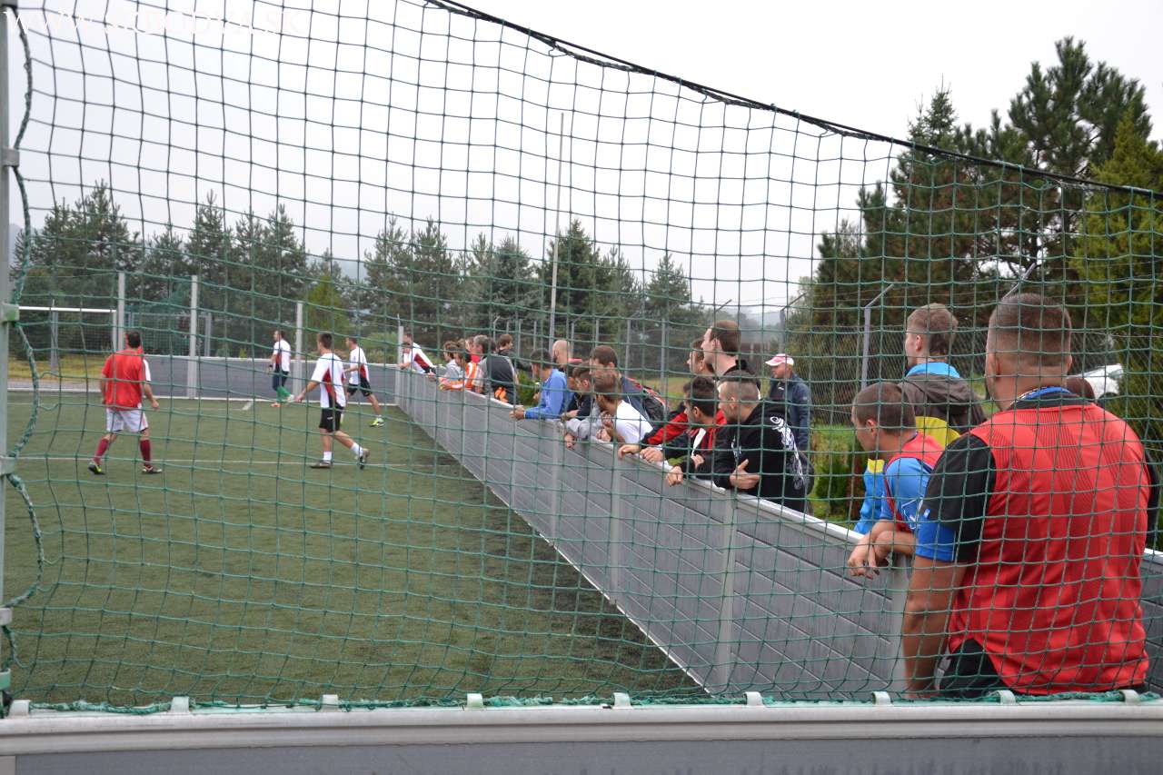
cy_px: 388
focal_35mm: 42
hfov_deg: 46.4
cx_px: 582
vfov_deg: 31.9
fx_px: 1357
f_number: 5.6
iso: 200
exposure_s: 1/125
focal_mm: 28
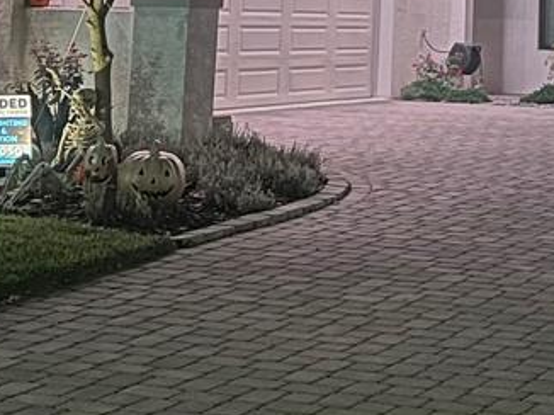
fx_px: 1839
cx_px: 520
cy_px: -225
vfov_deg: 12.2
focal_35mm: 115
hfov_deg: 16.8
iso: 640
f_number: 1.5
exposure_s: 1/11
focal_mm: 5.7
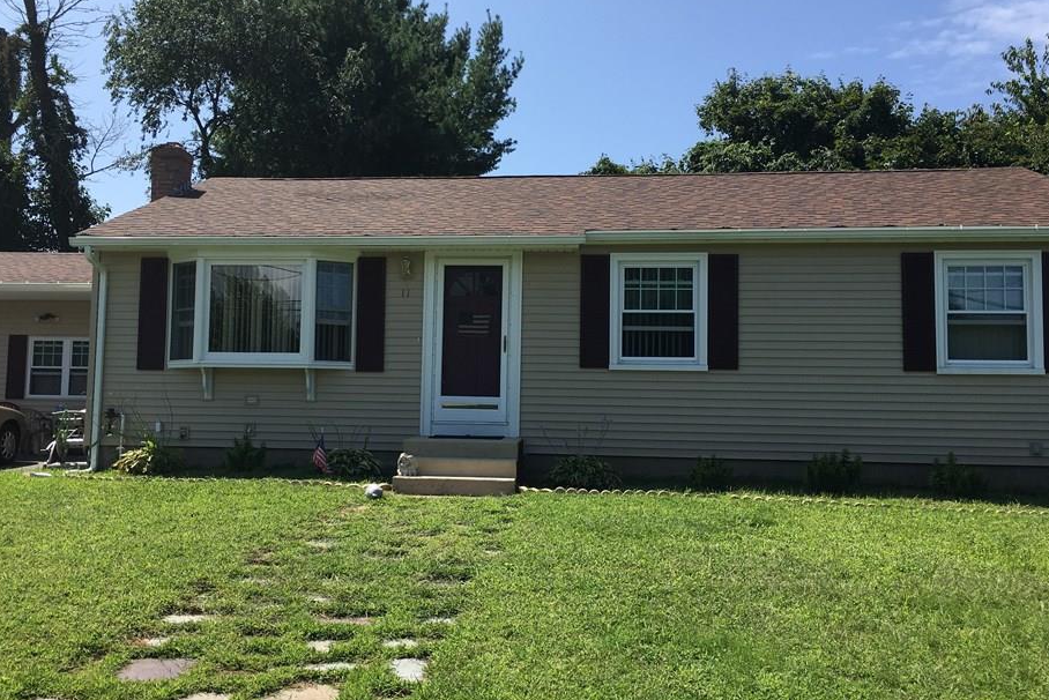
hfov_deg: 55.7
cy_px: 356
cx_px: 475
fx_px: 991
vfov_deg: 38.9
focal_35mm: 34
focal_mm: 4.15
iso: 25
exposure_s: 1/1374
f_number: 2.2
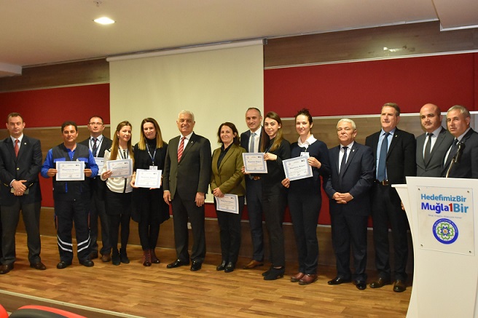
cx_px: 239
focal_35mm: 36
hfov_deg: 53.1
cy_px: 159
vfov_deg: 36.9
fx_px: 478
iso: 6400
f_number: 4
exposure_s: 1/60
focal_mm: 24
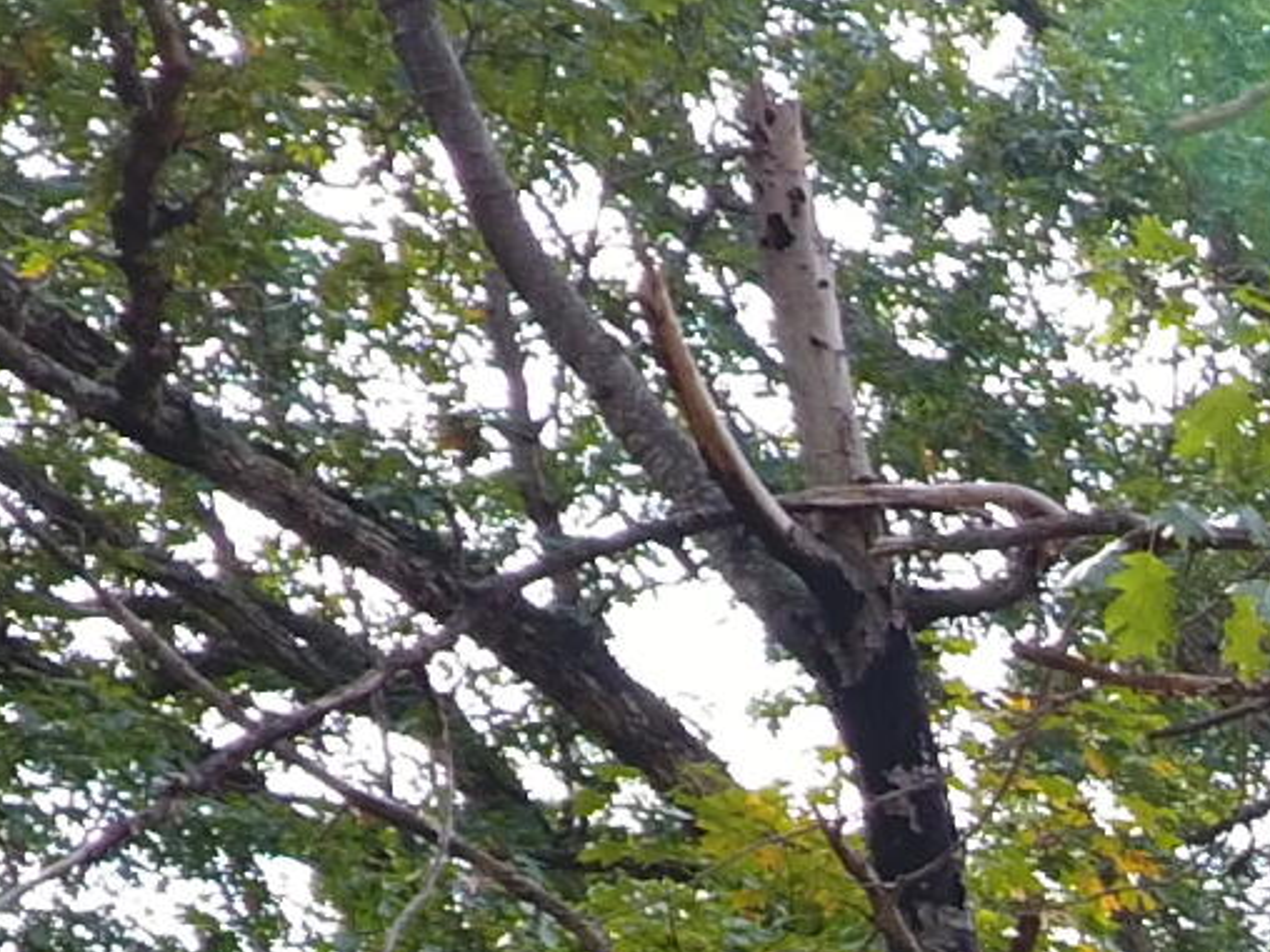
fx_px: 4329
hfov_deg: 12.2
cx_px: 3295
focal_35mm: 118
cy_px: 2041
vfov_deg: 11.1
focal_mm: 3.61
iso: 100
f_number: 2.8
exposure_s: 1/167
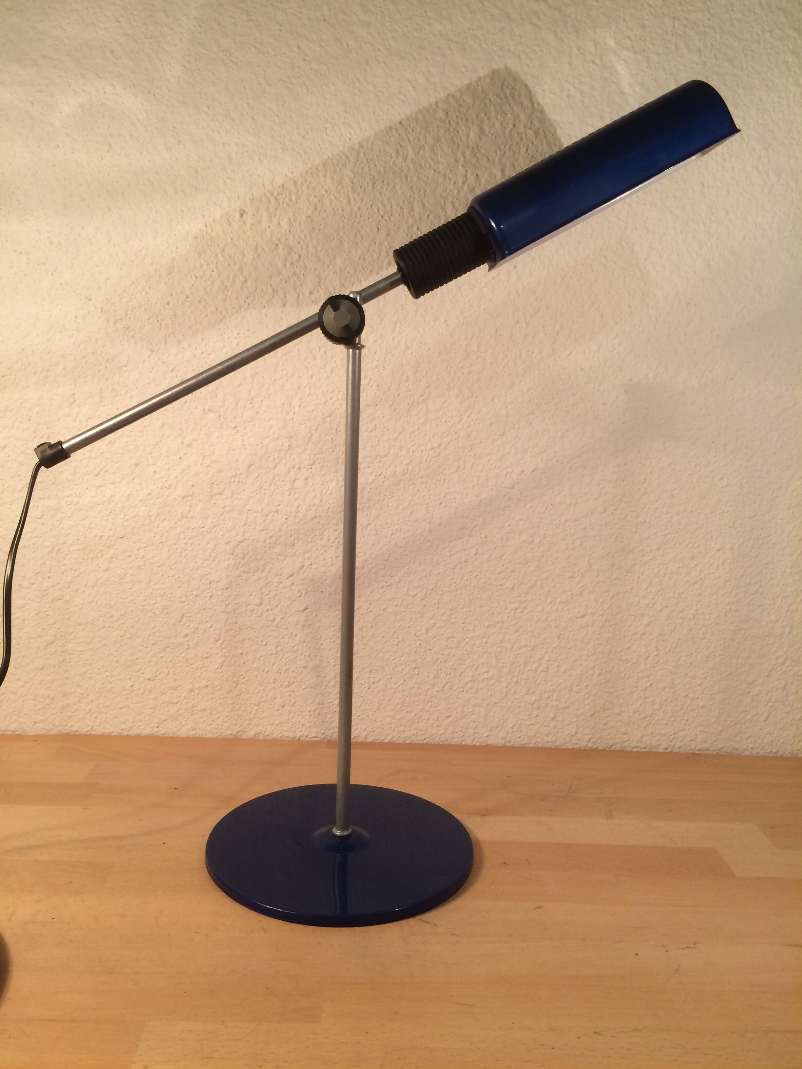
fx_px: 896
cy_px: 534
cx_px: 401
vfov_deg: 61.7
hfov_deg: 48.2
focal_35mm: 29
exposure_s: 1/33
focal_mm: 4.15
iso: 50
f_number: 2.2
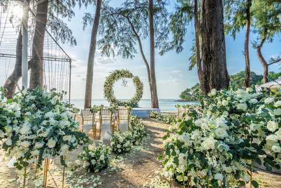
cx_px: 140
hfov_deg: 86.9
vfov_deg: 64.6
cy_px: 94
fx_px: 148
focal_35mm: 19
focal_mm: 19
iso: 100
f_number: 16
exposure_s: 1/80
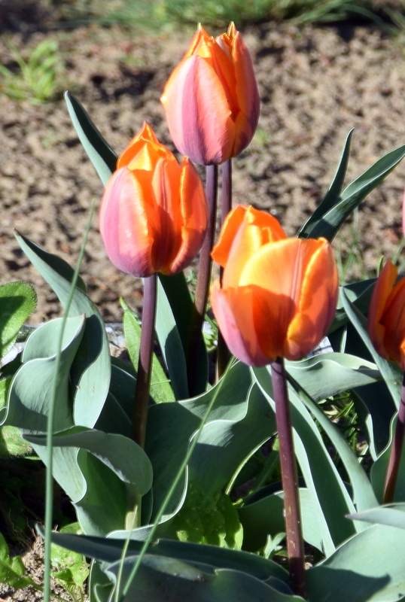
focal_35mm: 158
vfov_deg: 13.0
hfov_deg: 8.8
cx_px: 202
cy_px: 301
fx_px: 2642
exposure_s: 1/160
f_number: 8
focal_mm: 105
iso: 125
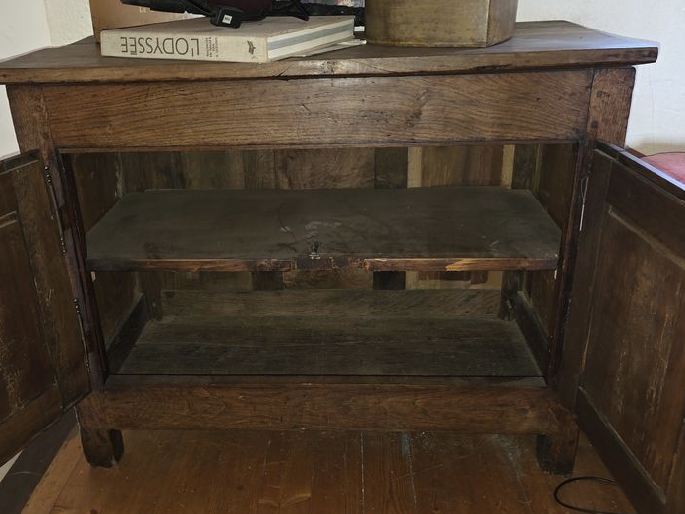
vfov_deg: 43.0
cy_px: 249
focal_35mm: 33
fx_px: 653
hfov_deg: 55.3
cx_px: 315
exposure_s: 1/23.7
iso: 125
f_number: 1.7
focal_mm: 6.3
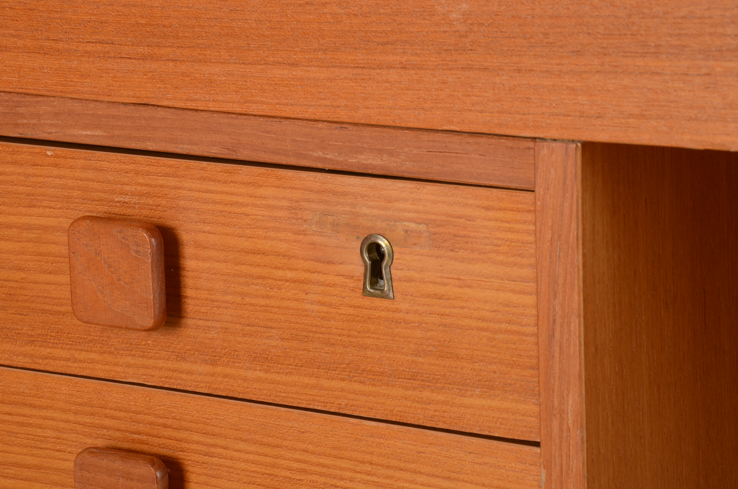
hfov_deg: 13.1
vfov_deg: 8.7
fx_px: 3222
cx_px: 369
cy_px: 244
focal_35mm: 158
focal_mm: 105
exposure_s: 1/125
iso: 125
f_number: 14
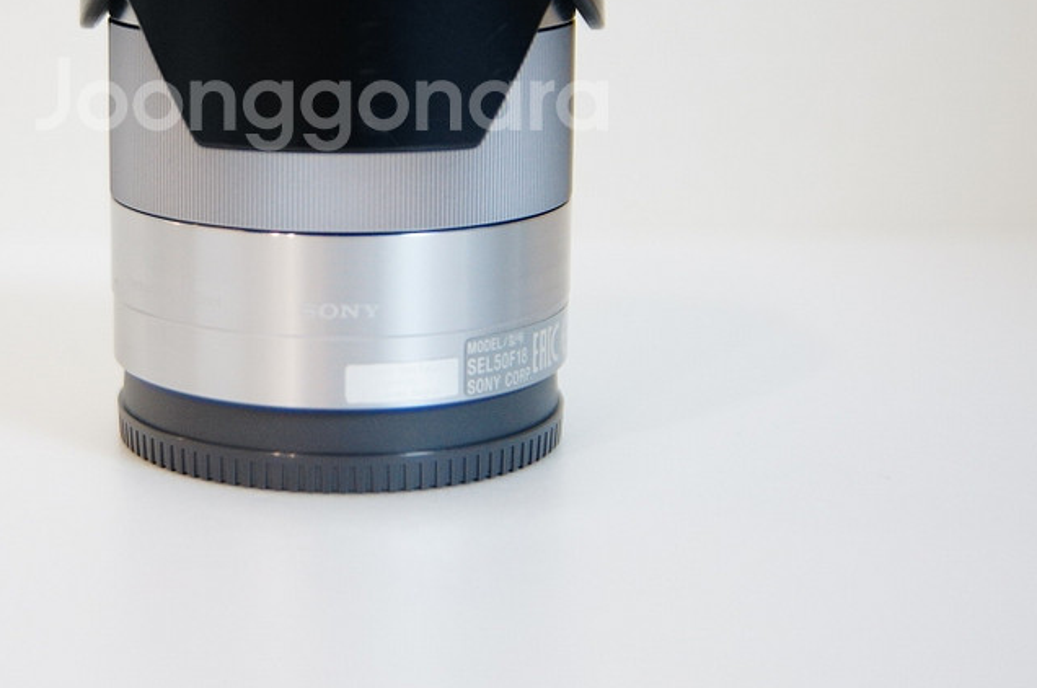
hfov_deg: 25.2
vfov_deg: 16.8
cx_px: 319
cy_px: 104
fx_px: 2301
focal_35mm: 80
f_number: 2.8
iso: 640
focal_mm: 30
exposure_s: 1/60
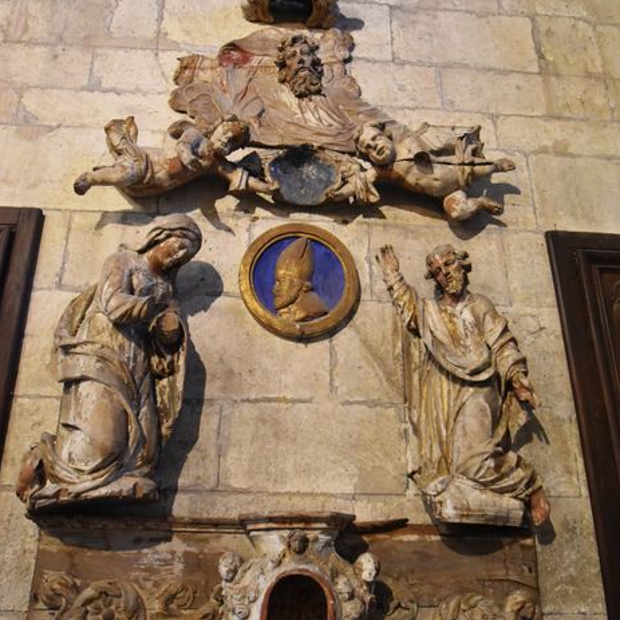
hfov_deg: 59.1
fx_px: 547
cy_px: 356
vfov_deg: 58.8
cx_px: 310
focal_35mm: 27
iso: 4500
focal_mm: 14
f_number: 4
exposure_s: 1/60
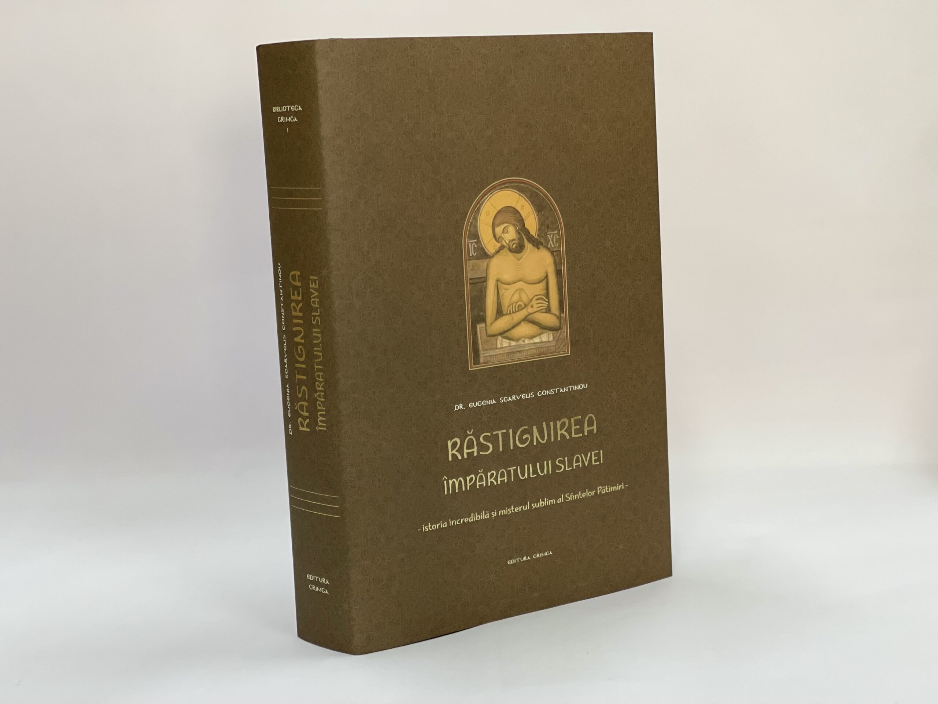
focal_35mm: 64
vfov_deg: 22.9
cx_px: 469
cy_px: 352
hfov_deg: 30.3
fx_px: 1734
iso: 200
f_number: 2.2
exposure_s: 1/100
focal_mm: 7.5
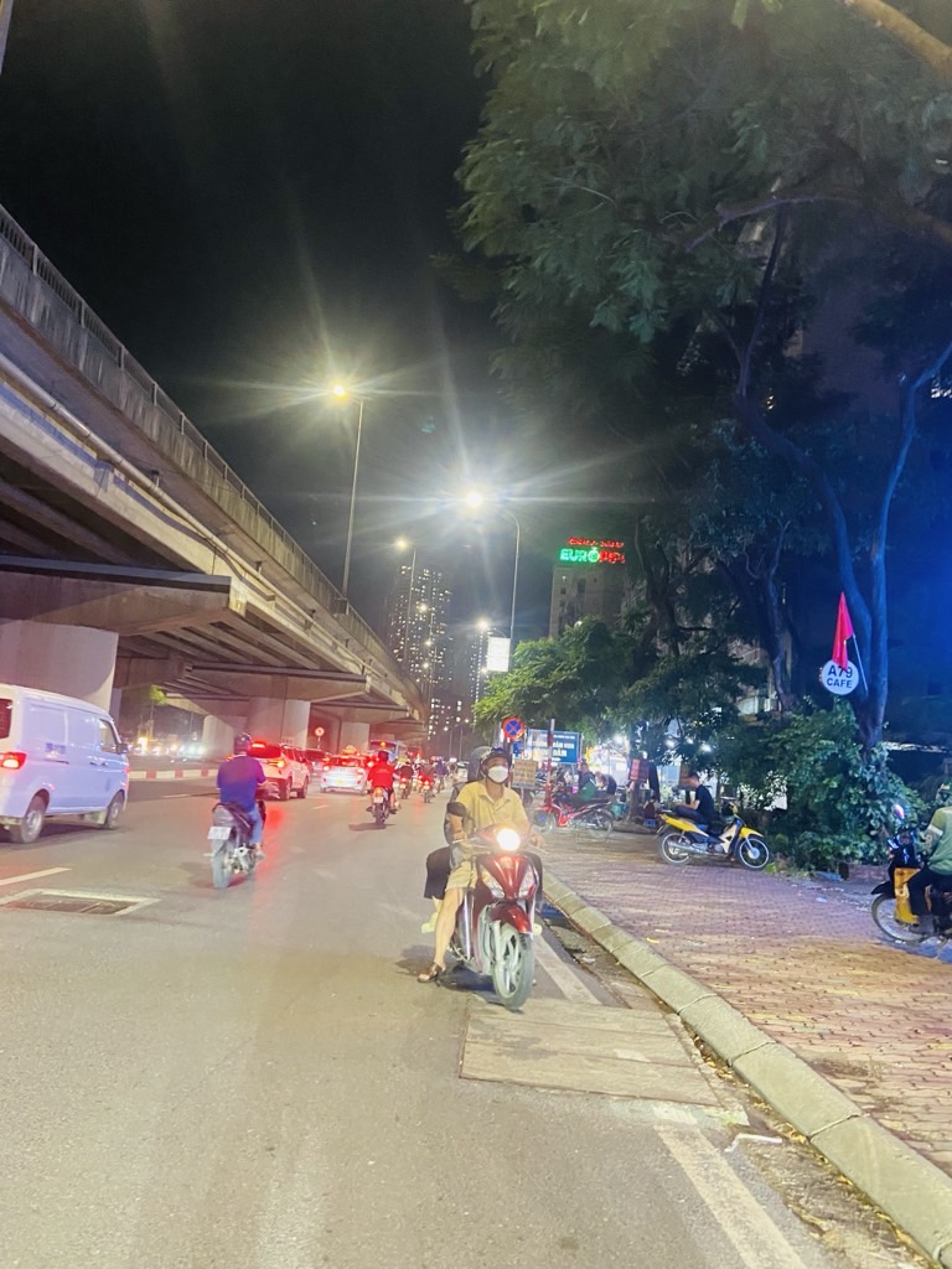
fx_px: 953
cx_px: 476
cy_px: 634
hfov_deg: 53.1
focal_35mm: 26
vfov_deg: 67.3
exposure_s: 1/33
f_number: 1.8
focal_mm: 4.25
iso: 640
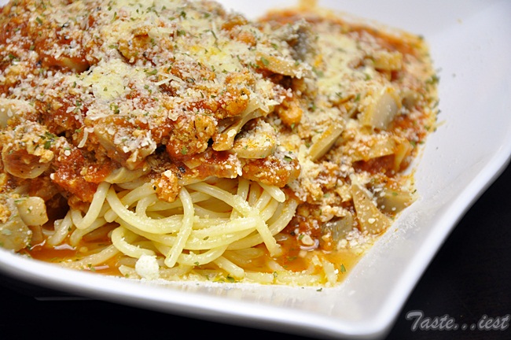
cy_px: 170
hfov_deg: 14.9
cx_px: 256
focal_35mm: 138
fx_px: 1957
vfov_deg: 9.9
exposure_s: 1/100
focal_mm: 92
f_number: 5.6
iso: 800
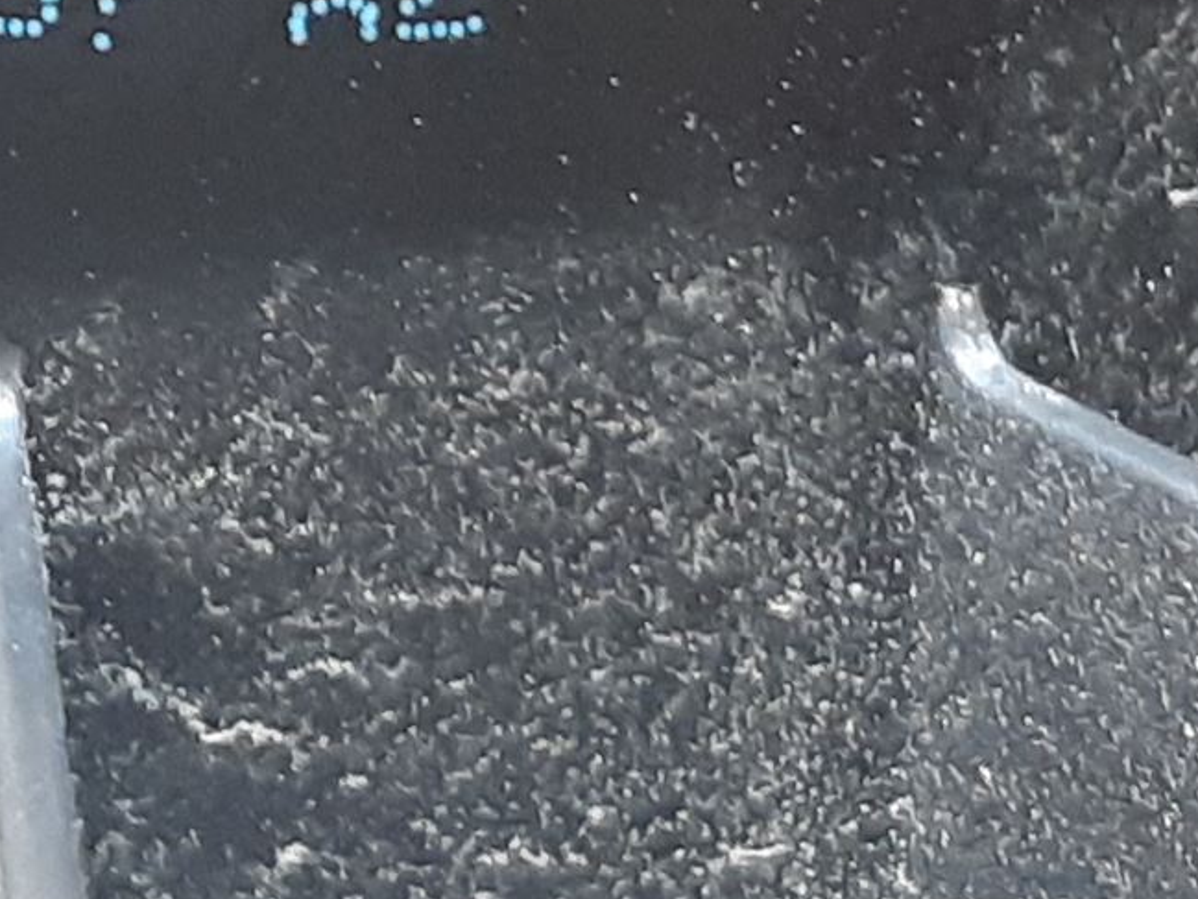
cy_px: 31
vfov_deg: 17.6
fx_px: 2838
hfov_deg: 22.6
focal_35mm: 82
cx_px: -74
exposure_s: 1/25
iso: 250
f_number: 1.7
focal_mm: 3.93
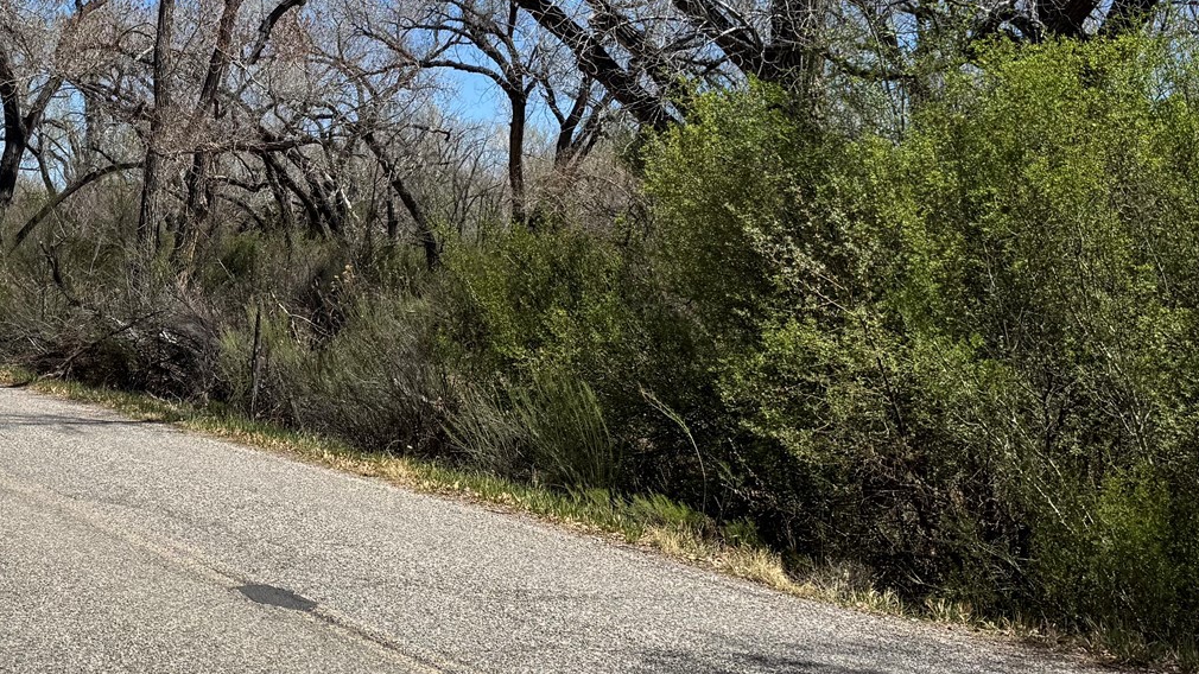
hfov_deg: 37.8
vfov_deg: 22.5
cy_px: 199
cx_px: 246
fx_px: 1685
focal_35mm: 53
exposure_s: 1/4310
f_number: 1.78
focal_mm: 6.76
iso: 80
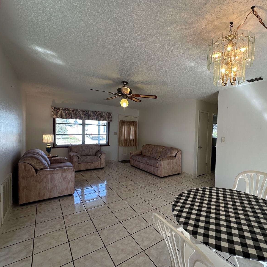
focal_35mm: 17
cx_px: 163
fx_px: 148
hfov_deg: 82.7
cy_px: 136
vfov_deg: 84.0
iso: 80
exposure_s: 1/120
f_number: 2.2
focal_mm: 2.22
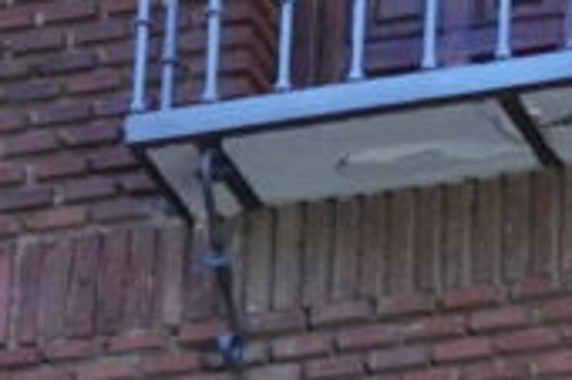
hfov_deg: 4.1
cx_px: 377
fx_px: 8068
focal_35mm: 508
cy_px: 659
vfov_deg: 2.7
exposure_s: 1/60
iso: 6400
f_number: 5
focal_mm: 75
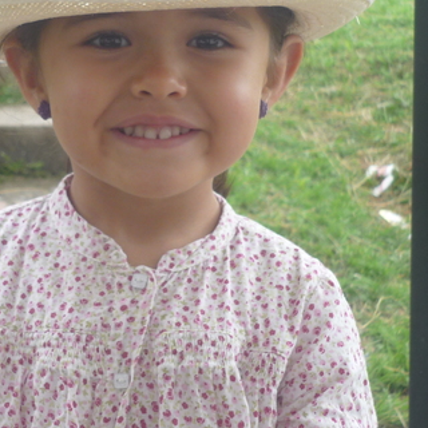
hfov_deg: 15.1
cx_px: 134
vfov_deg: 15.1
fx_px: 1609
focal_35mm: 115
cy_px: 144
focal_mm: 8.4
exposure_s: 1/125
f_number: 3.2
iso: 100
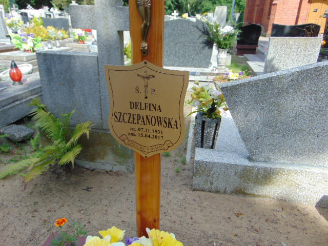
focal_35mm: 25
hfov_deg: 69.4
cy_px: 123
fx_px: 237
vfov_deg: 54.9
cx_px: 164
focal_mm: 4.5
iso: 80
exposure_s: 1/500
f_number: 3
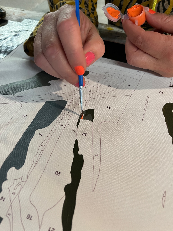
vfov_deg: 67.3
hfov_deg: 53.0
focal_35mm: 26
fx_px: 173
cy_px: 116
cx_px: 86
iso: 200
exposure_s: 1/50
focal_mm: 5.1
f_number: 1.6
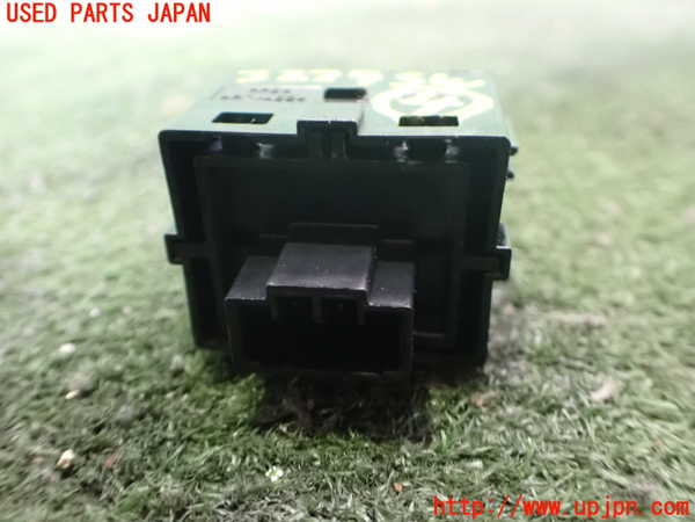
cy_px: 261
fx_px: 602
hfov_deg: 60.0
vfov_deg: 46.8
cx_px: 348
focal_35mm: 30
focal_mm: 5.4
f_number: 2.3
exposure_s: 1/30
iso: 1600
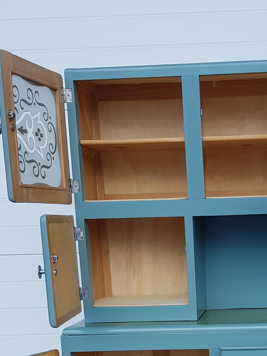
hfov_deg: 21.3
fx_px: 689
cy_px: 349
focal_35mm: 67
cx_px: 256
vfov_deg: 27.4
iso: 40
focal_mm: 4.2
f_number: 1.7
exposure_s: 1/256
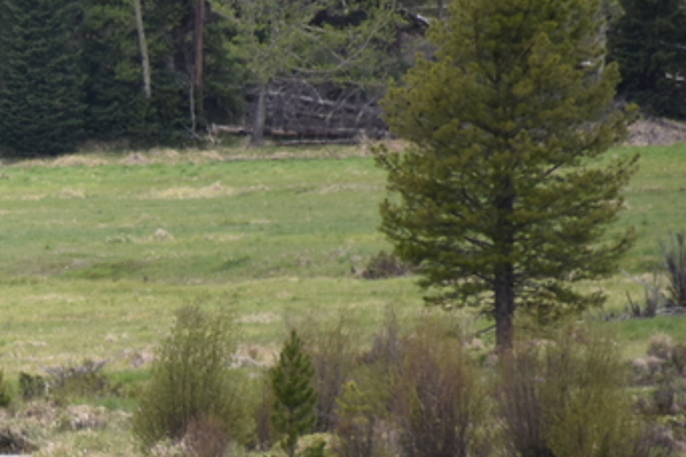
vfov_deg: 1.2
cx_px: -419
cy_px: 297
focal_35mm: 1124
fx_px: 21417
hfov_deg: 1.8
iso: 280
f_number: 5.6
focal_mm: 300
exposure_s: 1/640
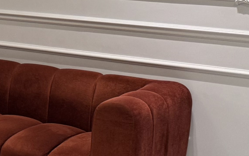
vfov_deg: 10.3
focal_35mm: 127
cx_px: -371
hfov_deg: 12.4
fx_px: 862
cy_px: 45
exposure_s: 1/50
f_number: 1.78
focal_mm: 6.76
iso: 160
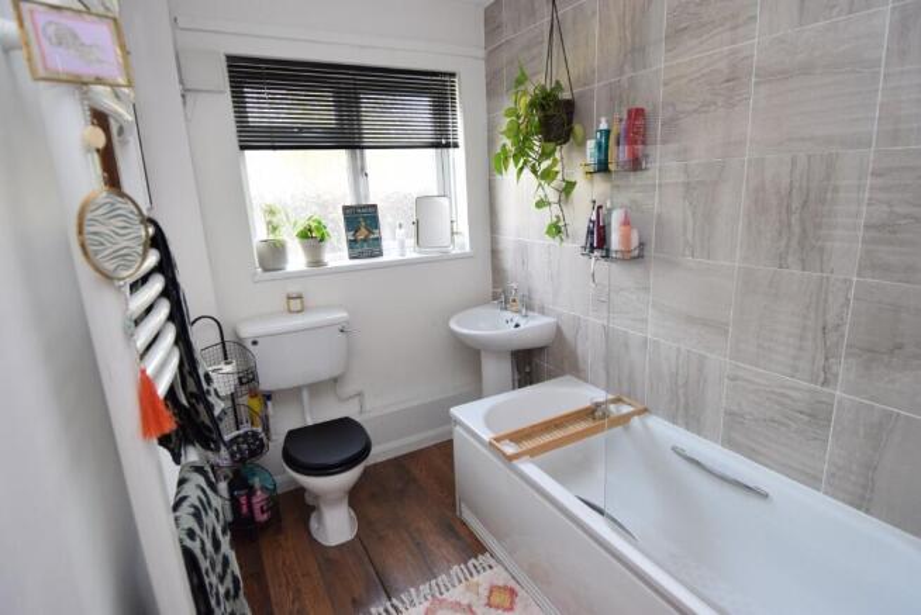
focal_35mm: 18
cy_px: 308
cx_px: 460
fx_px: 461
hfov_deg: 90.0
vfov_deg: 67.5
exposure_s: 1/100
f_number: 5
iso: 400
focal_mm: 12
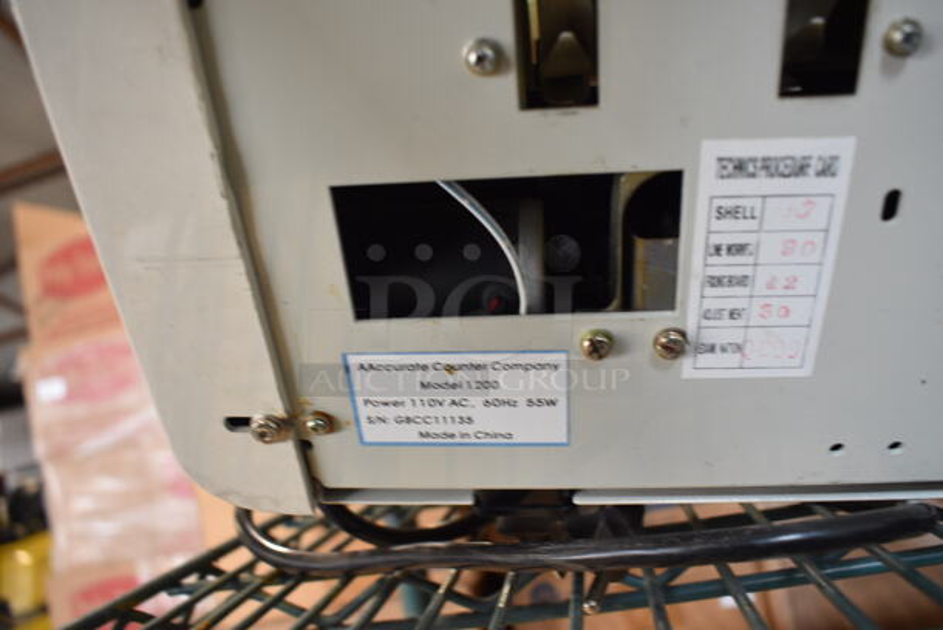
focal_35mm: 30
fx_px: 787
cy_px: 315
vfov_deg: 43.7
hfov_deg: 61.9
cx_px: 472
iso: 800
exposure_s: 1/60
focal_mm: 20
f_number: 5
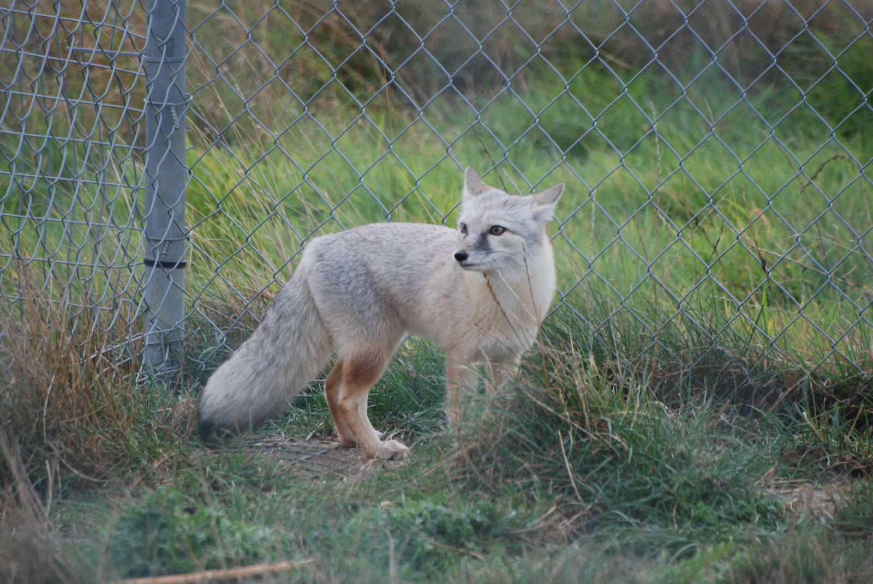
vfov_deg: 3.1
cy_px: 292
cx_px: 436
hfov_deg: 4.6
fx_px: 10925
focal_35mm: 450
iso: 360
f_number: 5.6
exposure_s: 1/500
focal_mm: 300
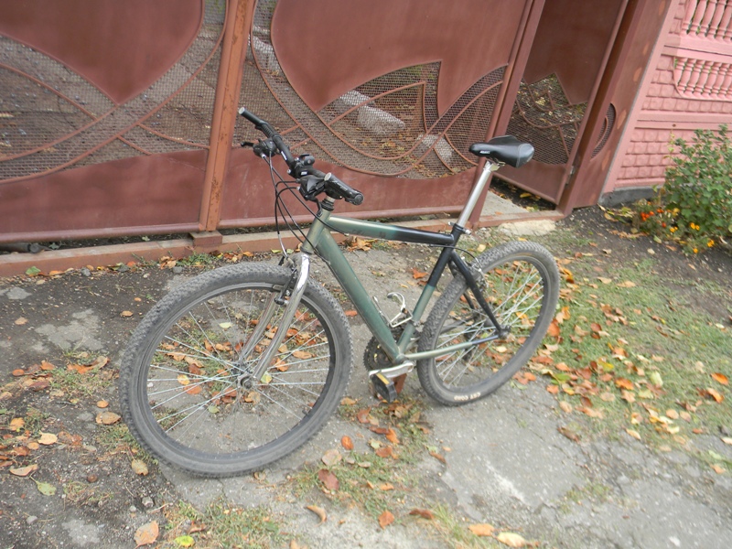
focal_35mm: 36
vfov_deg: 39.7
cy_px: 274
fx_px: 761
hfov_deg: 51.4
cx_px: 366
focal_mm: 6.4
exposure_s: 1/57
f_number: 3.7
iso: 80
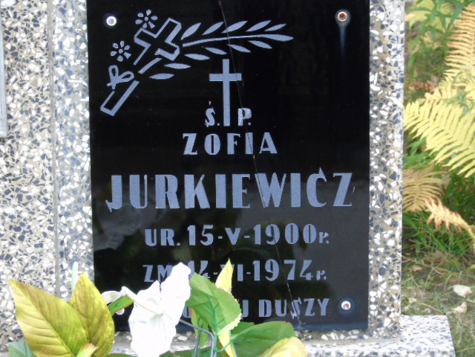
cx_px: 238
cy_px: 178
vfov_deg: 10.4
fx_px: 1949
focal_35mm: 142
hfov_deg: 13.9
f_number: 4.7
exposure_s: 1/80
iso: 400
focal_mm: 25
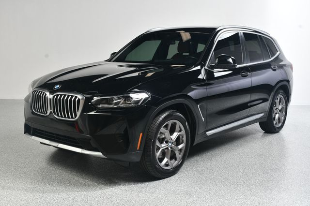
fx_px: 387
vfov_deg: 29.8
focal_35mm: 45
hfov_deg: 43.6
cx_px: 155
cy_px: 103
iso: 100
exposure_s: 1/160
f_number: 9
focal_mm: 30
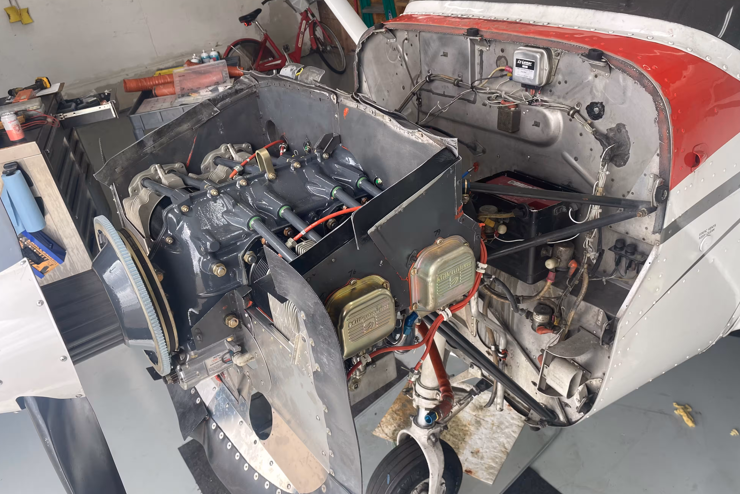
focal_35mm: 28
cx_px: 368
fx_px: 576
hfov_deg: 65.5
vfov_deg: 46.4
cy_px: 246
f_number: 1.6
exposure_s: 1/122
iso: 32
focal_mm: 4.2
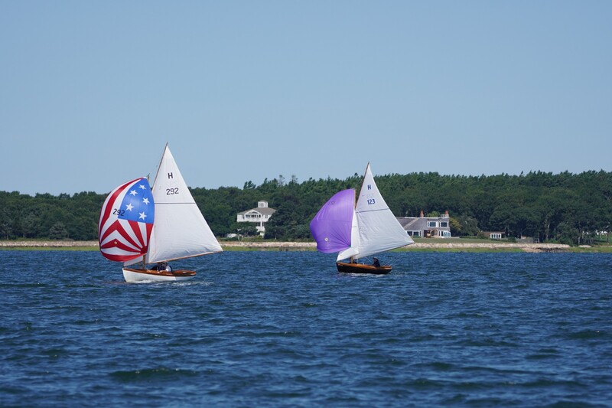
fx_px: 5099
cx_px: 306
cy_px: 204
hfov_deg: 6.9
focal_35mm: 300
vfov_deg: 4.6
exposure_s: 1/1600
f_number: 5.6
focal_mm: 200
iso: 160
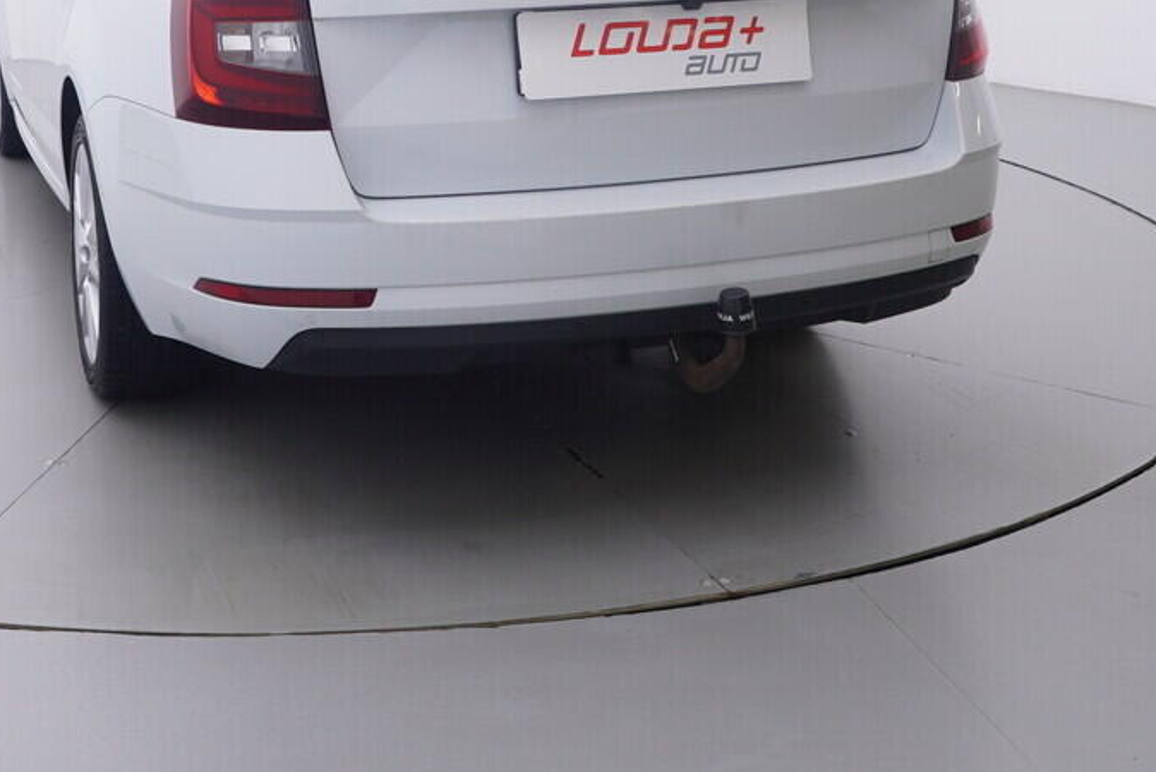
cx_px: 310
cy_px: 15
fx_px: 1544
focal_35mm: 48
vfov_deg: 26.7
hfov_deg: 40.1
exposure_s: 1/80
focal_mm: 15
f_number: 5
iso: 200
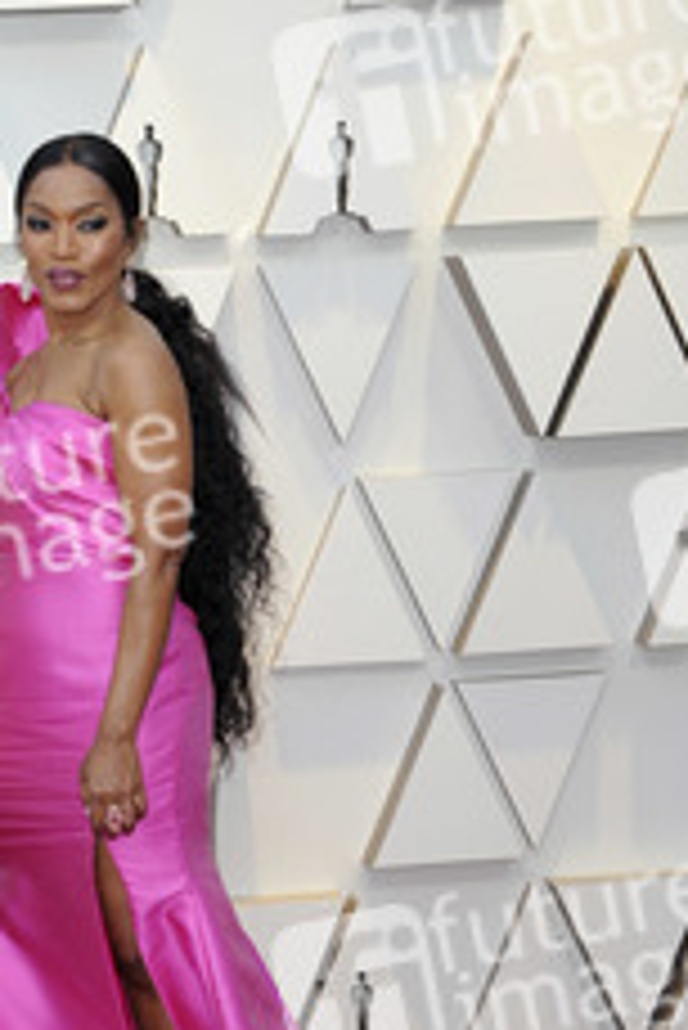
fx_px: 2404
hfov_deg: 16.1
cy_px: 747
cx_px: 97
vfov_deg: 24.0
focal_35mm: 84
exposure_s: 1/250
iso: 800
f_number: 7.1
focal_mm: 48
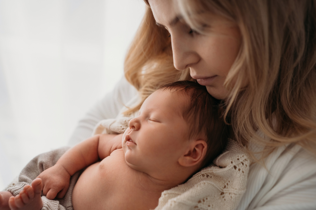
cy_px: 105
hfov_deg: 54.4
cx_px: 158
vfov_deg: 37.9
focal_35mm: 35
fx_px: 307
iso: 320
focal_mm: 35
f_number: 2.5
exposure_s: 1/160
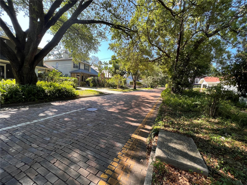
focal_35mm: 13
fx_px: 93
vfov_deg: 89.9
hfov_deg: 106.2
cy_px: 92
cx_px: 124
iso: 32
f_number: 1.8
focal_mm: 1.57
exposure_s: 1/201
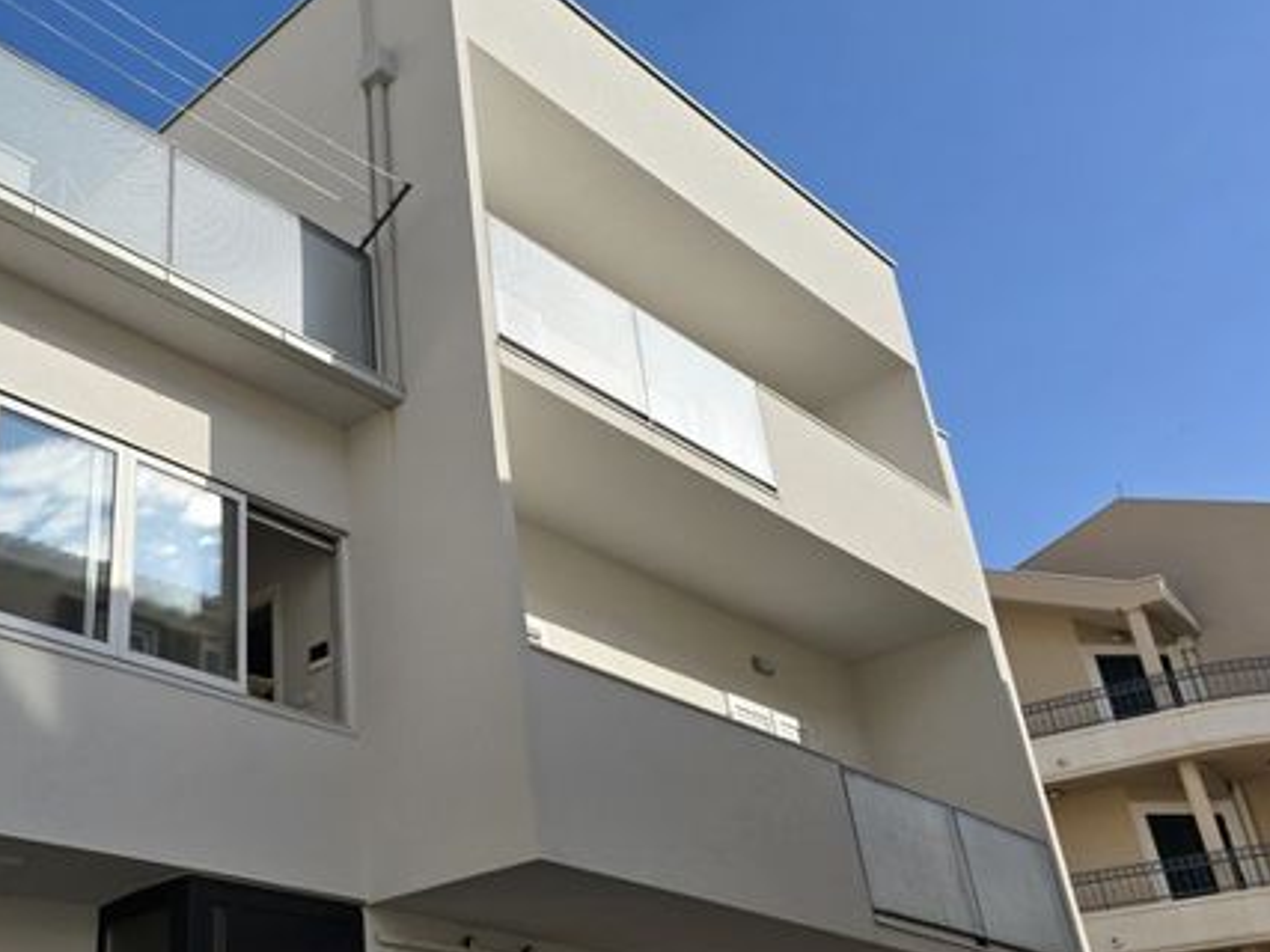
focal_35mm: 38
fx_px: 1394
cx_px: 305
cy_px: 488
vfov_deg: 37.7
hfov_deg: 47.0
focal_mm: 6.3
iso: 12
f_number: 1.7
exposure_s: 1/929
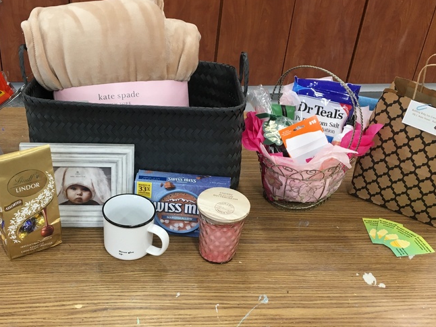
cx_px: 148
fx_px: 579
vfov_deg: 31.5
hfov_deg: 40.8
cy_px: 184
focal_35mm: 46
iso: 40
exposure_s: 1/30
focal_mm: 4.15
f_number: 2.2
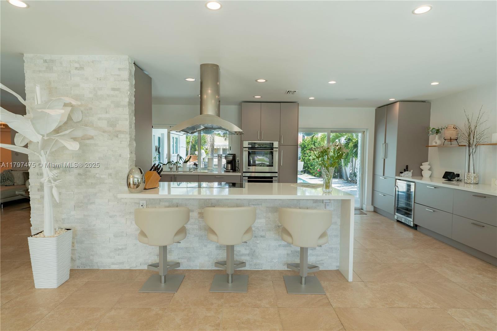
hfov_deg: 84.0
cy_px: 166
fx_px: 276
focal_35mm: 20
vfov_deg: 61.9
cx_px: 248
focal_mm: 20
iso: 400
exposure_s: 1/320
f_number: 8
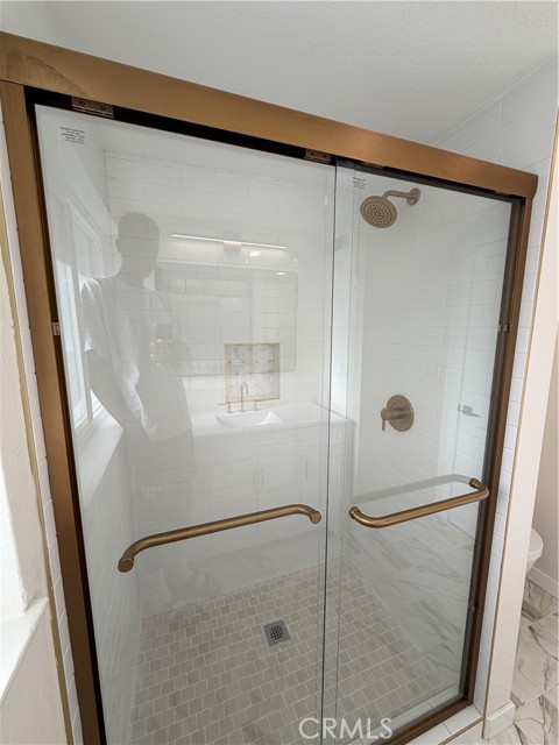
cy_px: 372
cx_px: 280
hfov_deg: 85.7
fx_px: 301
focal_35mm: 14
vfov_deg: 102.1
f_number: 2.2
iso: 20
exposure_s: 1/120
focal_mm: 2.22
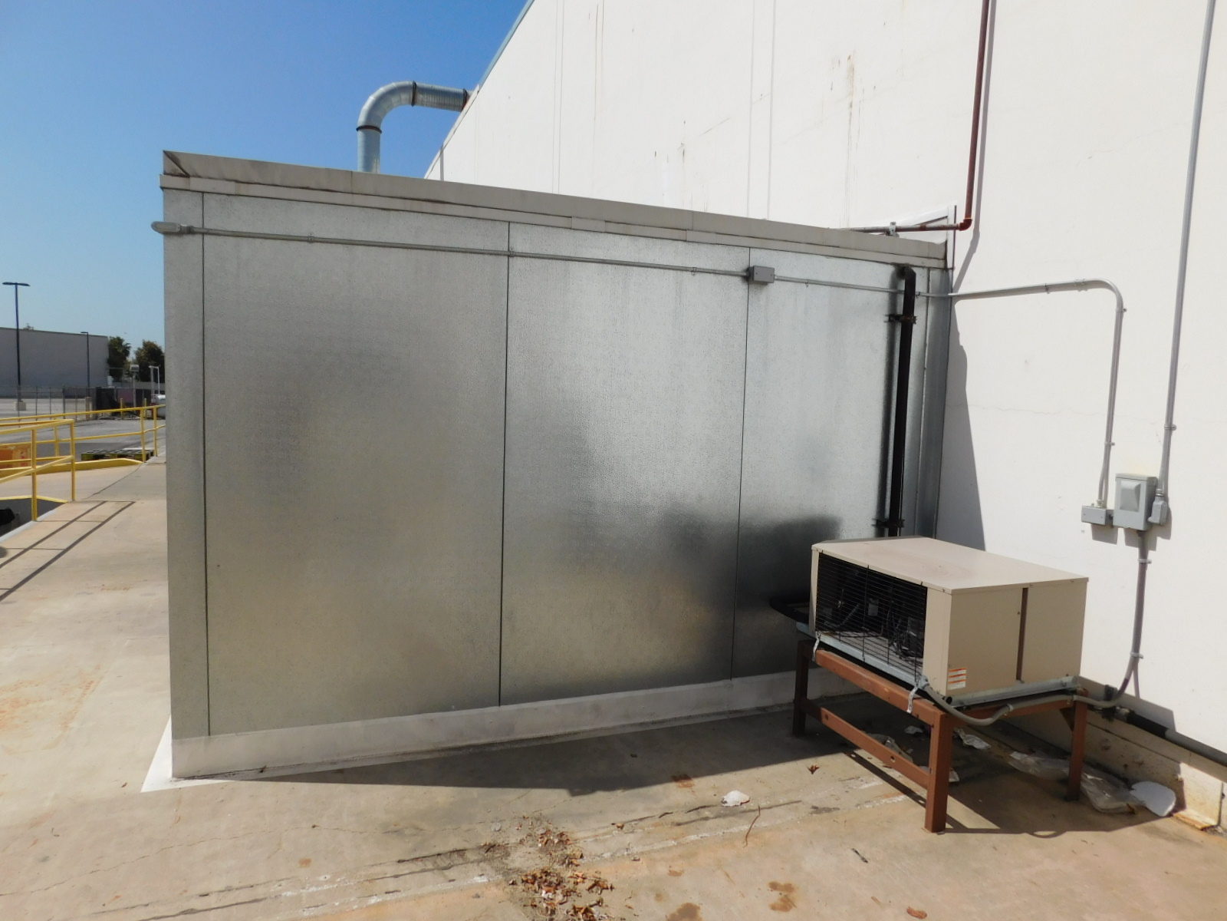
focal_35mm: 23
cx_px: 614
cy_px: 460
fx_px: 815
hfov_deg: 73.9
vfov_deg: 58.9
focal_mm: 4
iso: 125
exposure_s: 1/1000
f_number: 6
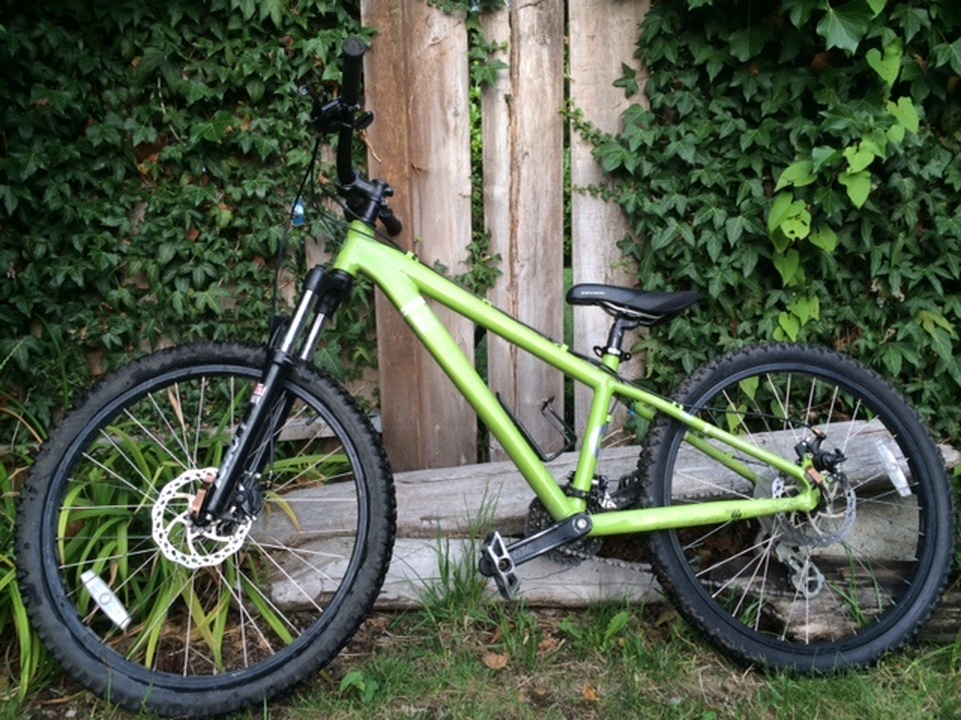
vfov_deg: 48.2
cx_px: 480
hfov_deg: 61.7
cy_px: 360
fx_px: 805
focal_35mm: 29
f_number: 2.2
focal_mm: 4.15
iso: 50
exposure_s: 1/120
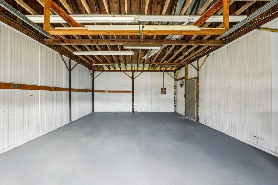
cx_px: 139
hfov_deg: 108.3
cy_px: 92
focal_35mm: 13
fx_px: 100
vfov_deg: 85.4
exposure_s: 1/2.5
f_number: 8
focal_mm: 13
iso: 400
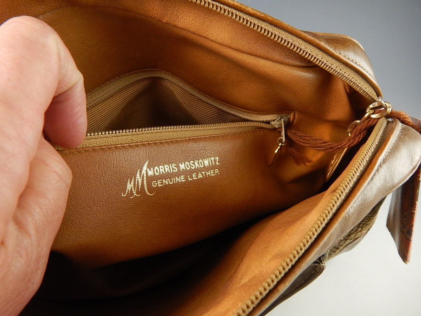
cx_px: 210
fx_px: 377
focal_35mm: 31
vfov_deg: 45.4
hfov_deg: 58.4
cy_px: 158
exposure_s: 1/40
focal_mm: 5.6
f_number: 3.2
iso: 400
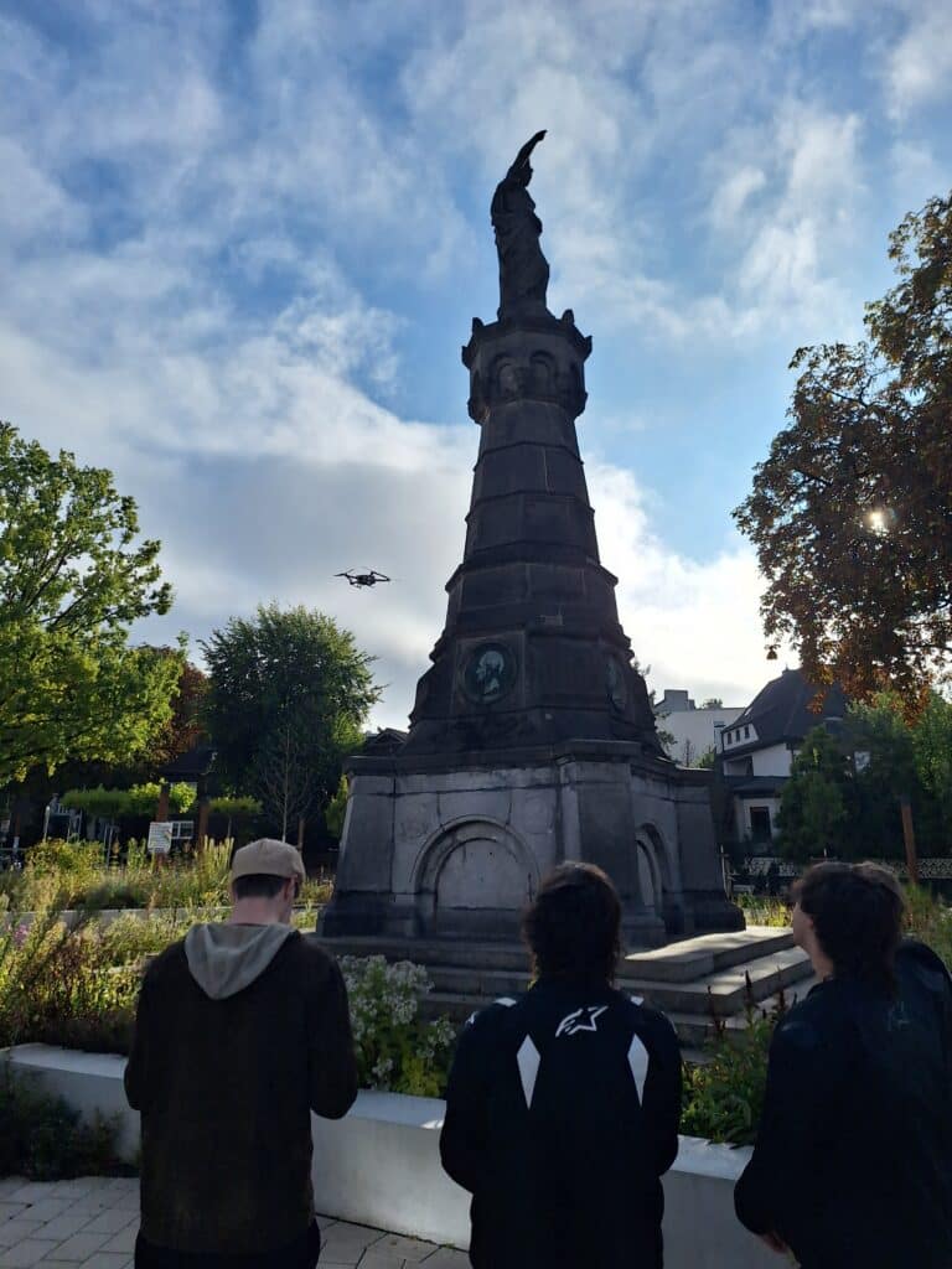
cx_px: 476
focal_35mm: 23
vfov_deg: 73.9
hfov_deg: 58.9
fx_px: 843
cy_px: 634
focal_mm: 5.54
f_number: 1.8
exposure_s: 1/5747
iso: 40
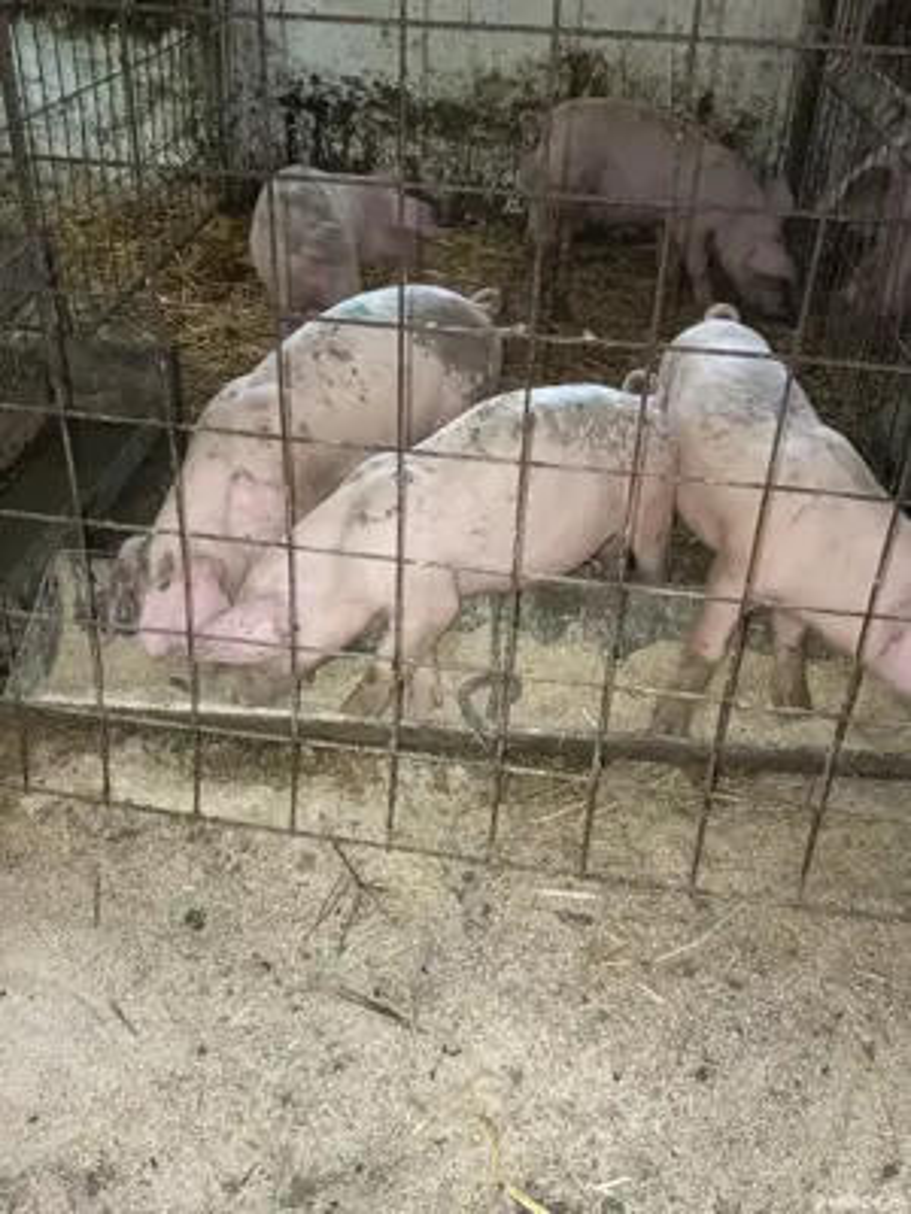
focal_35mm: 33
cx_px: 456
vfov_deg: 55.4
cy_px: 607
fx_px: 1158
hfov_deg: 42.9
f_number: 1.7
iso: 3909
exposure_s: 1/16.7
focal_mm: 5.27
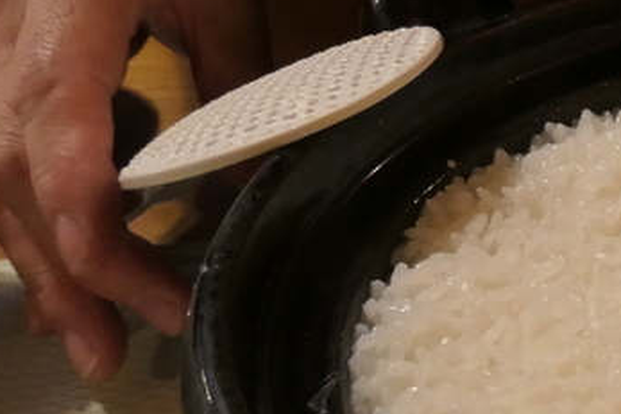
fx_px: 1431
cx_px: 1020
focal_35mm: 83
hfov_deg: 19.9
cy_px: 344
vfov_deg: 16.3
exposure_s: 1/60
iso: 1000
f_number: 3.3
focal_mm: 8.8
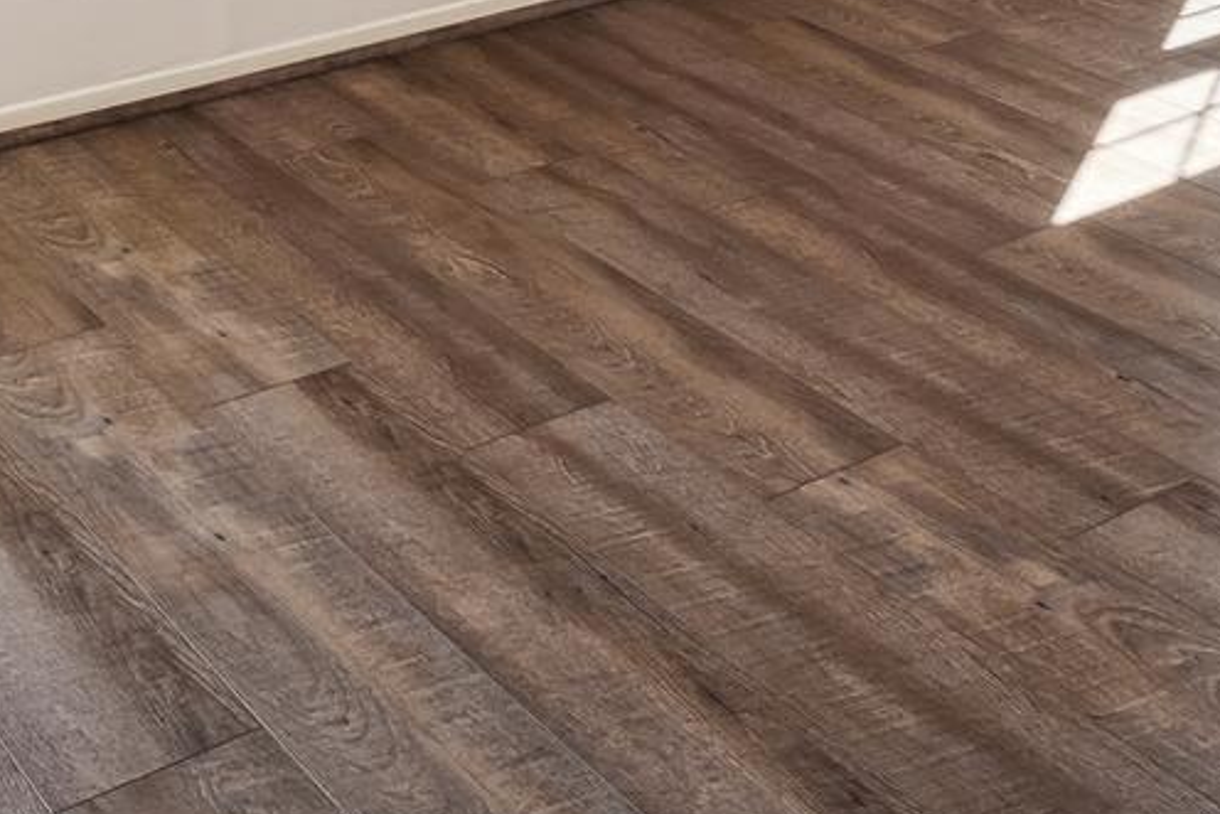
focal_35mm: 66
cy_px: -739
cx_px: 1040
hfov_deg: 29.5
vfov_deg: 16.5
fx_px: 2237
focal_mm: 16
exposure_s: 1/5
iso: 100
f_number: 8
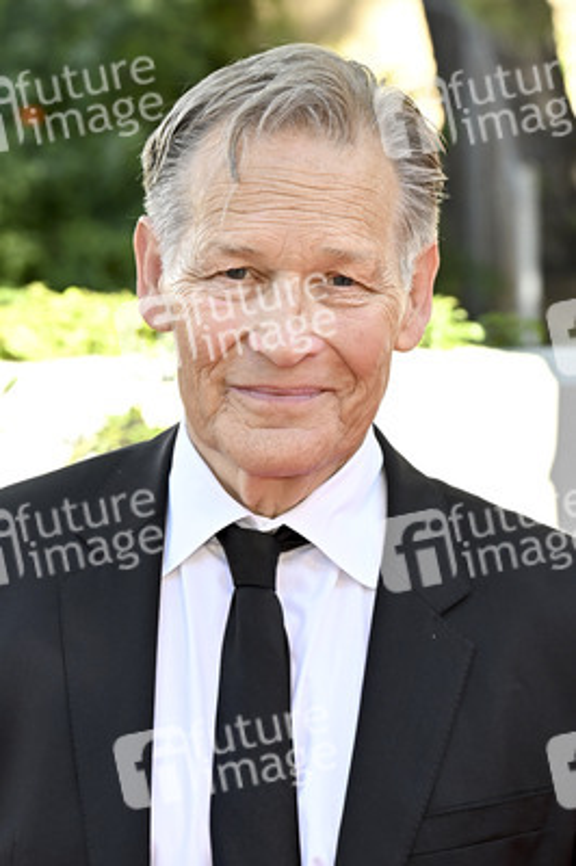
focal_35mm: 133
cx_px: 288
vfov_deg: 15.4
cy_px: 433
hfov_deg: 10.3
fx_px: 3197
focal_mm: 89
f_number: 5.6
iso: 640
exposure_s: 1/320
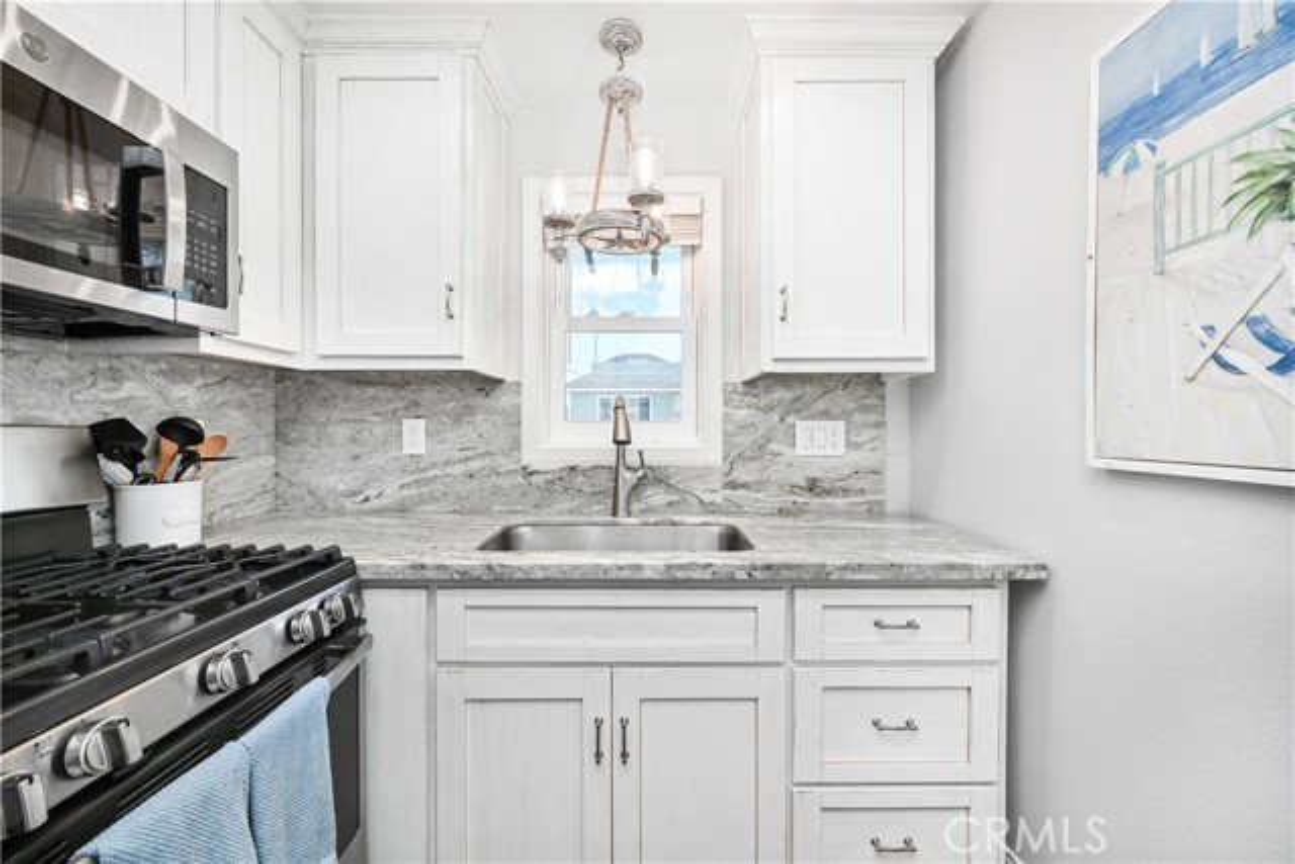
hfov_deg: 104.2
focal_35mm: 14
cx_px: 648
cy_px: 432
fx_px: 504
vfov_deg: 81.2
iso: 1100
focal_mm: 14
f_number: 16
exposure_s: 1/200
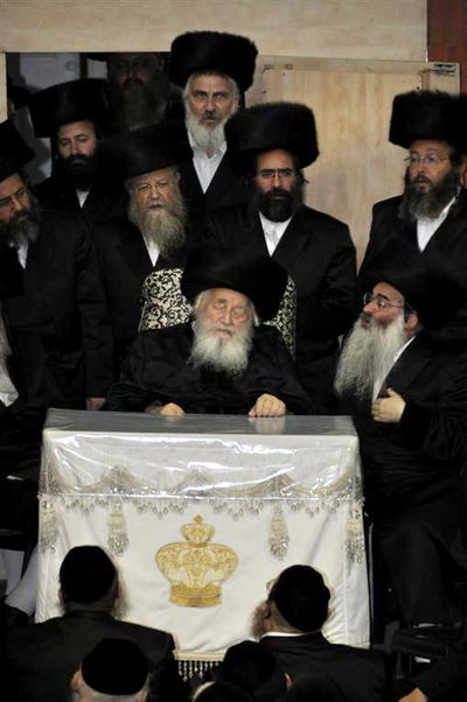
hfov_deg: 4.6
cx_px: 234
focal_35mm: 300
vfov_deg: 6.9
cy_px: 351
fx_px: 5851
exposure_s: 1/60
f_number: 5.6
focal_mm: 200
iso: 500
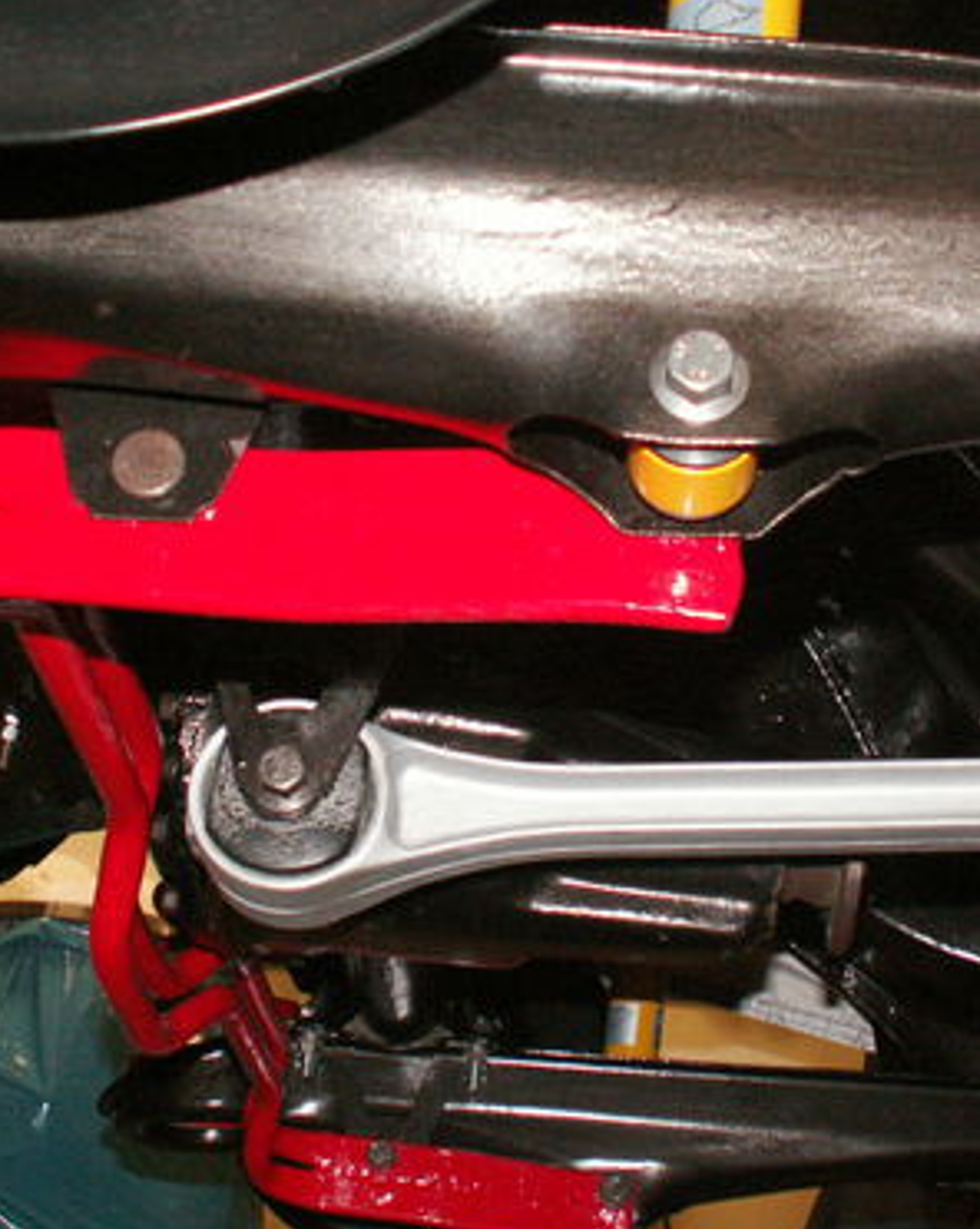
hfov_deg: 25.7
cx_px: 566
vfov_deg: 32.0
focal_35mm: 59
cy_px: 626
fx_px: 2143
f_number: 2.8
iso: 160
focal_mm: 5.86
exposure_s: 1/40
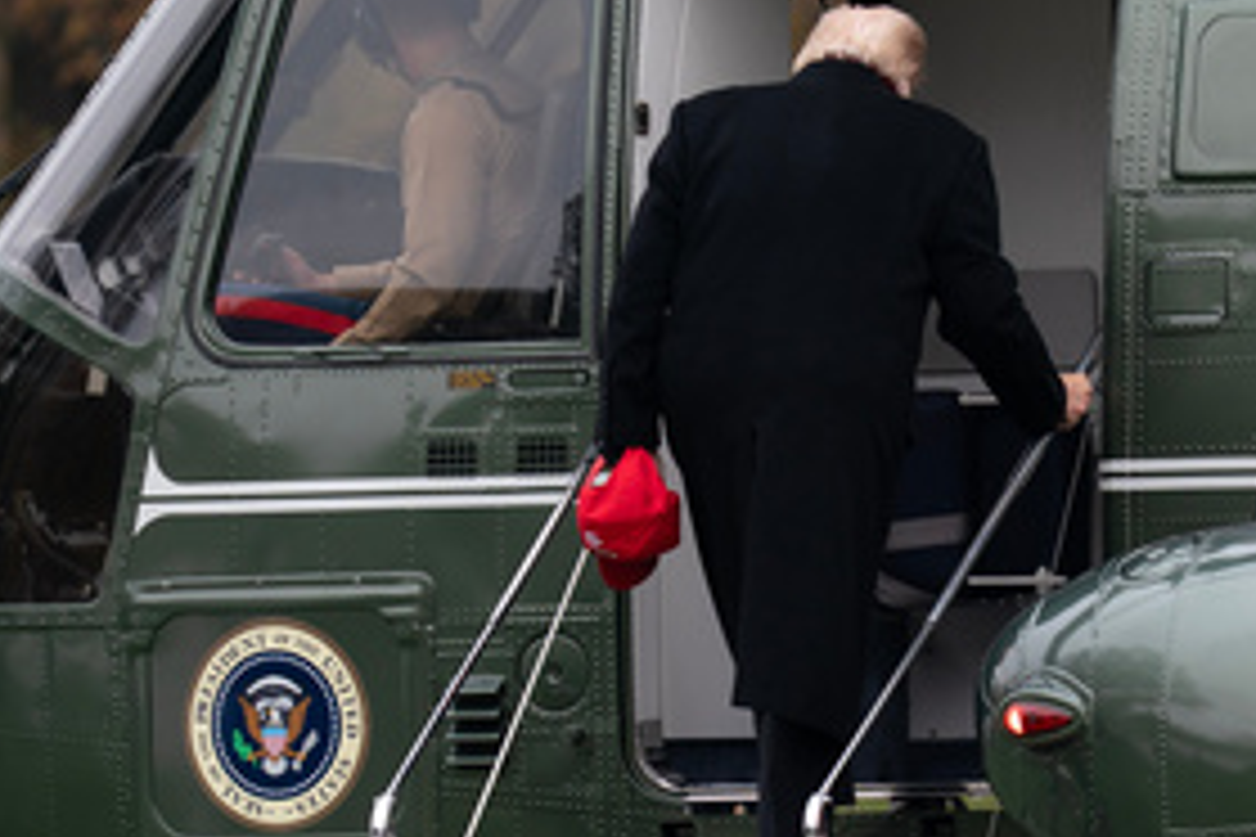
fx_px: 12803
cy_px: 290
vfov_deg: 3.7
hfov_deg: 5.6
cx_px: 644
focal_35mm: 367
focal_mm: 200
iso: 200
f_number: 3.2
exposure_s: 1/640
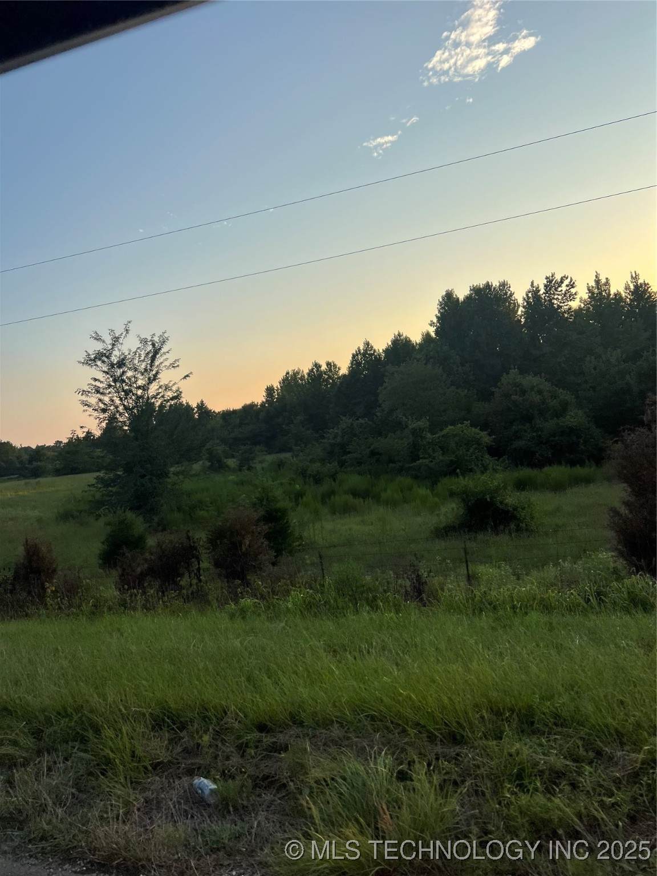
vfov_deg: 67.3
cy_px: 438
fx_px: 658
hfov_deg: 53.1
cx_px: 328
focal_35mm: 26
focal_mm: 5.7
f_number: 1.5
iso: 50
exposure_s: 1/2165
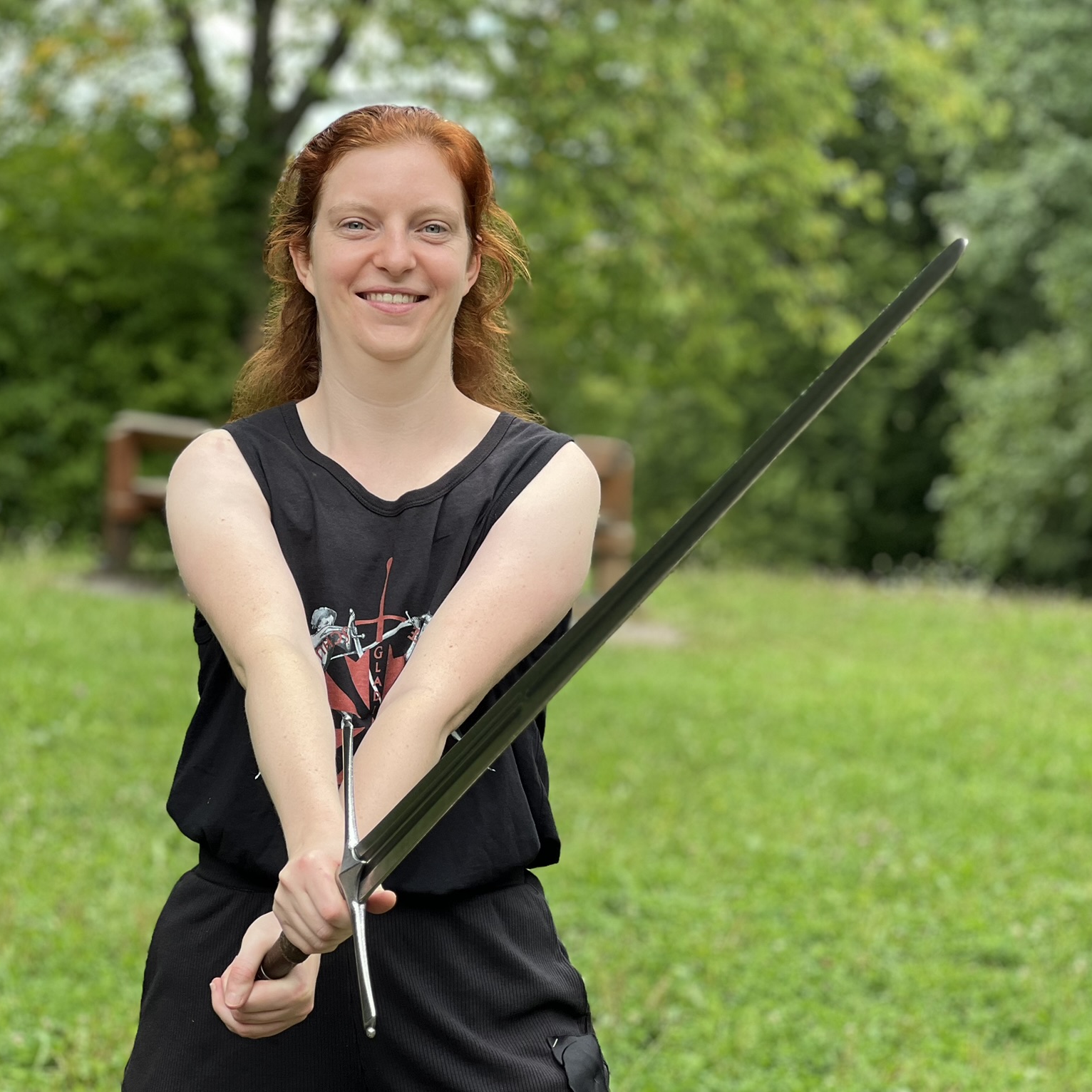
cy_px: 547
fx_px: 3248
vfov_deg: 19.1
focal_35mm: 91
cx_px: 510
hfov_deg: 19.1
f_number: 2.8
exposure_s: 1/121
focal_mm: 9
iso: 40
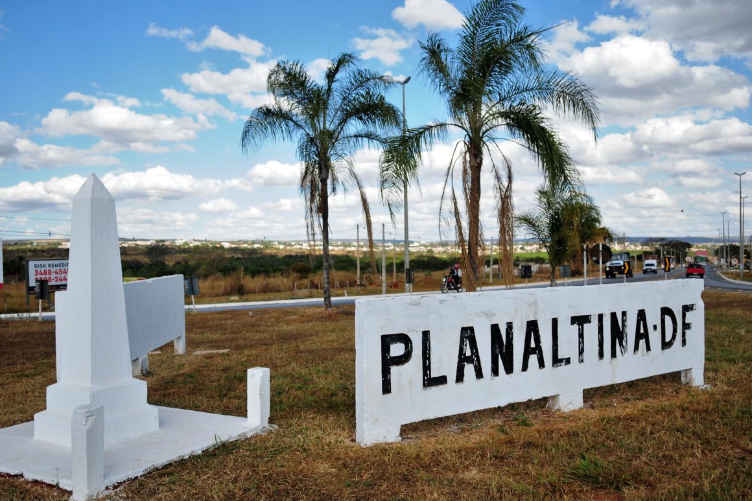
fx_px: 647
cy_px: 256
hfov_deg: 60.3
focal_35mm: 31
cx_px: 376
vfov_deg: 42.3
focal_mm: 20
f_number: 22
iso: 200
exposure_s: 1/2500
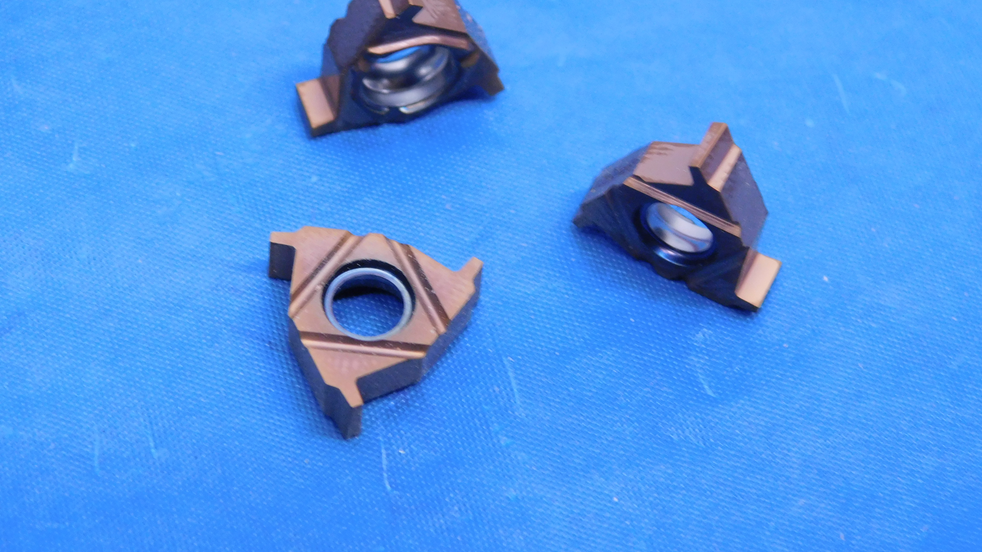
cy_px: 204
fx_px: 2291
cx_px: 487
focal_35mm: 88
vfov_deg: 13.7
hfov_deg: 24.2
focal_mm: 14.2
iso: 400
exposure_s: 1/20
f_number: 4.4
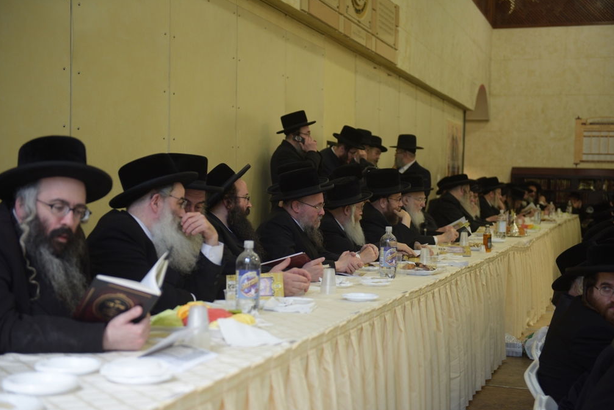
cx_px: 307
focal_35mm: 56
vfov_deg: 24.2
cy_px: 207
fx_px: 955
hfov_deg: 35.6
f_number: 2.8
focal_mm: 55
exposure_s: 1/125
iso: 400
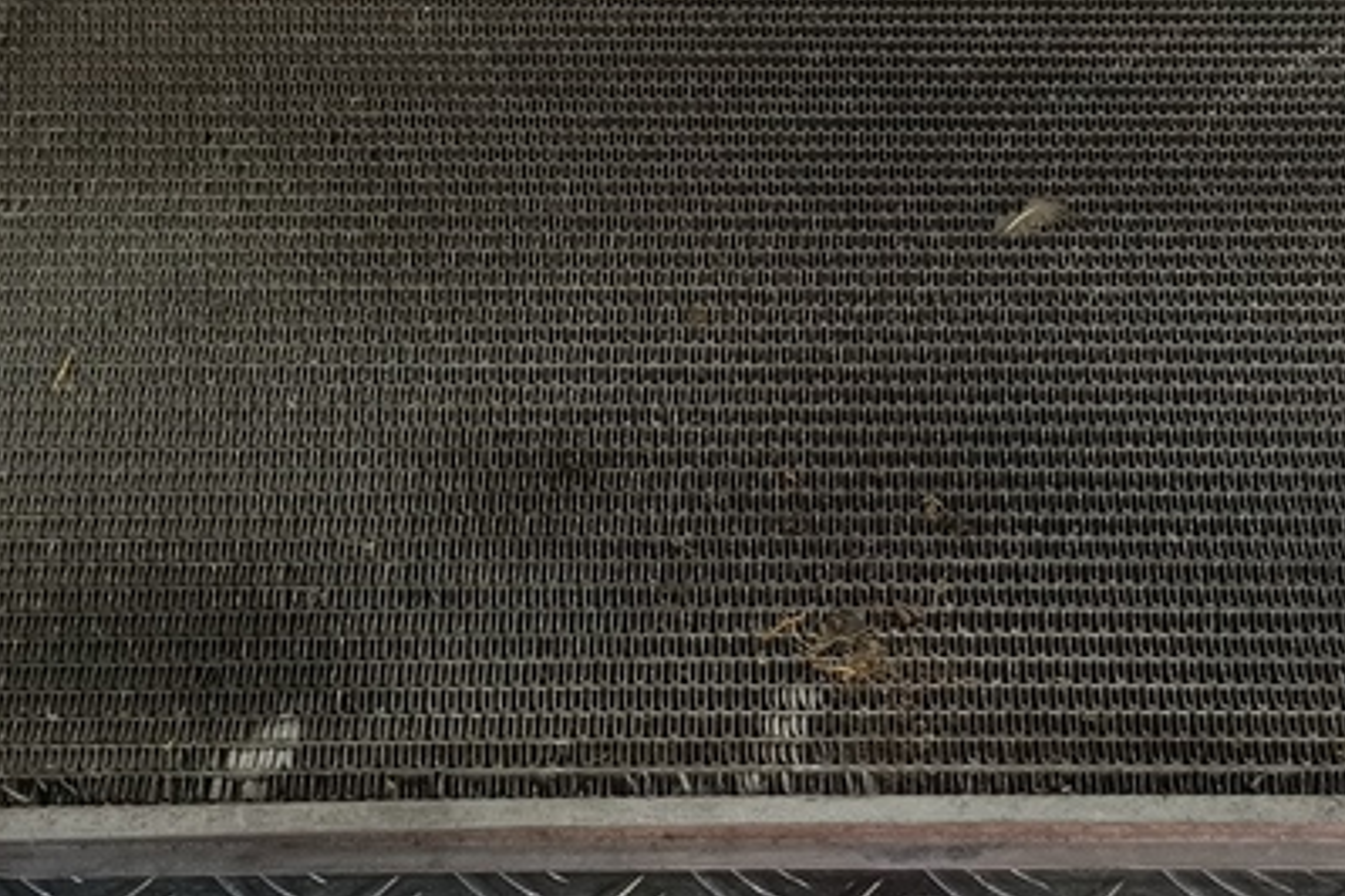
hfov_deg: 27.9
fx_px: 2690
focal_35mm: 72
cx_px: 870
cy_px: 397
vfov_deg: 18.9
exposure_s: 1/50
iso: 136
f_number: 1.6
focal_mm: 4.11
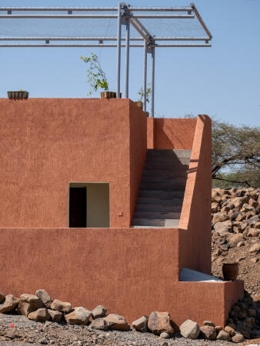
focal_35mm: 130
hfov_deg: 11.4
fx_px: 1301
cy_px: 173
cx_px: 130
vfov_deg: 15.2
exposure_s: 1/400
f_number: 6.3
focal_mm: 65
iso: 100
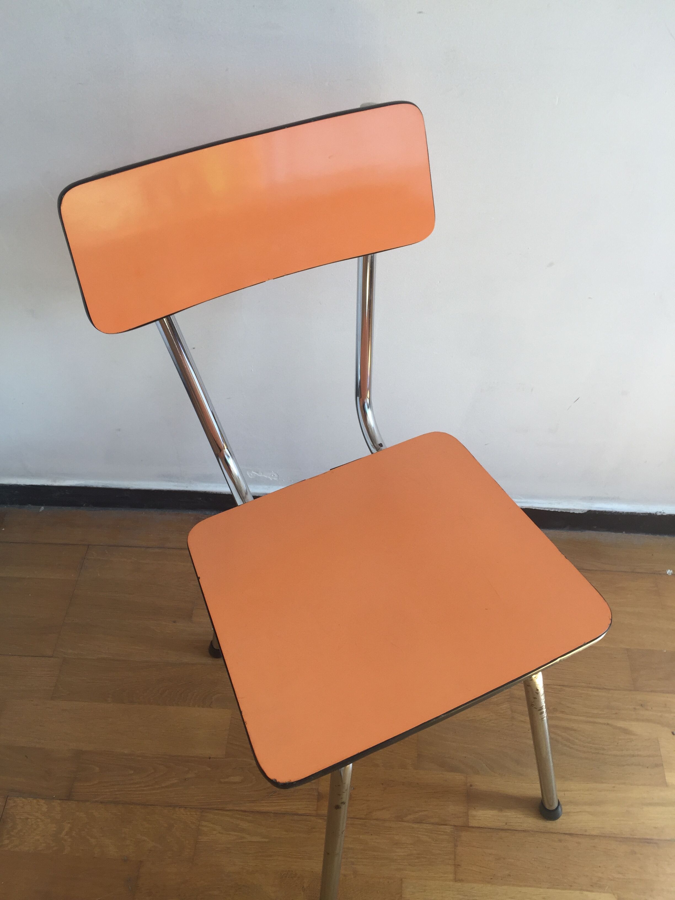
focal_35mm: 29
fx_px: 754
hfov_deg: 48.2
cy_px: 450
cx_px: 338
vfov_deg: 61.7
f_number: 2.2
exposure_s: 1/100
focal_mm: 4.15
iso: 40
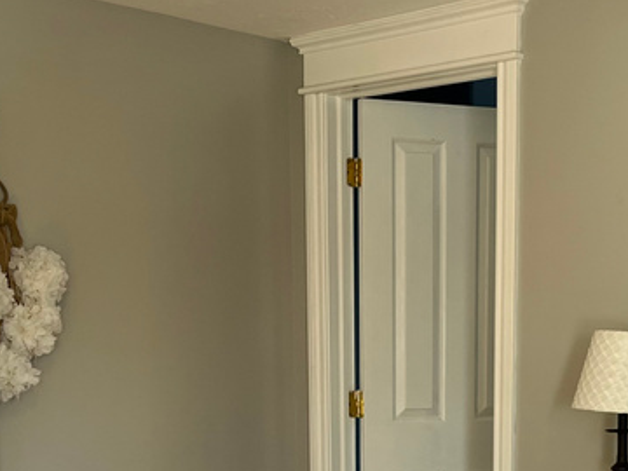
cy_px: 536
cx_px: 448
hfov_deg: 26.1
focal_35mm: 74
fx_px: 1343
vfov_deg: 19.0
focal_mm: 5.1
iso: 40
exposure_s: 1/120
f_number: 1.6
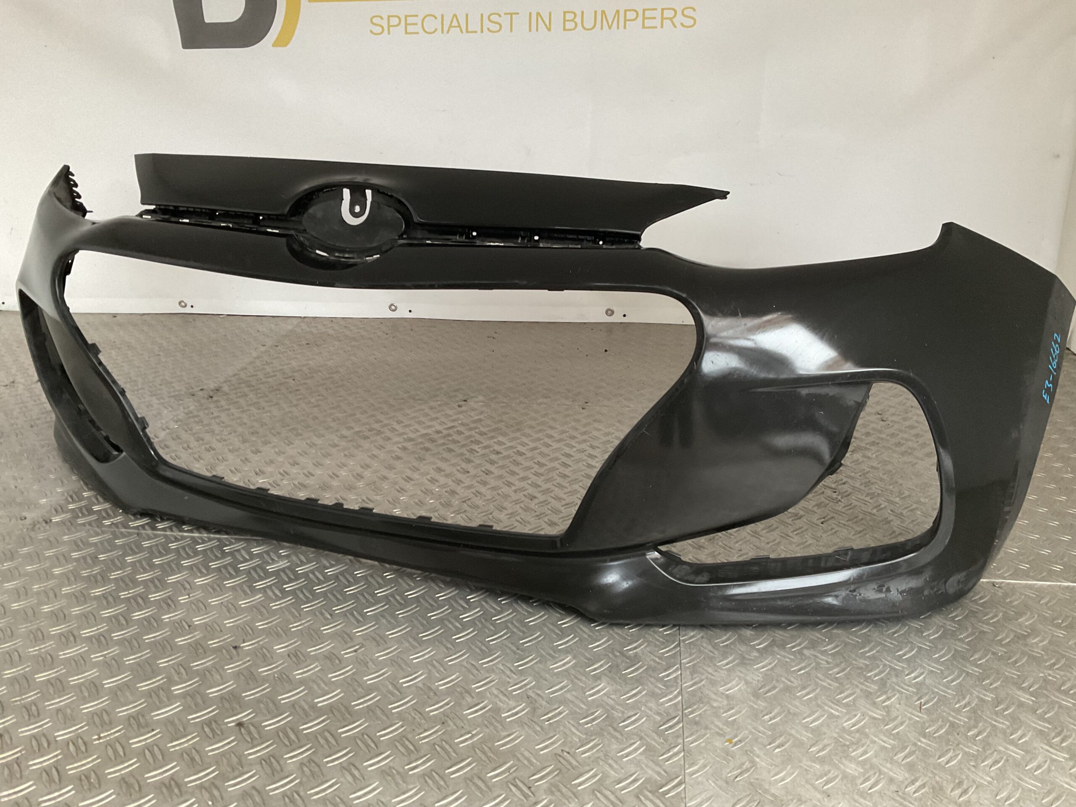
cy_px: 404
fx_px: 901
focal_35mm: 29
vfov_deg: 48.2
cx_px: 538
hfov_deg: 61.7
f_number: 1.8
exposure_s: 1/50
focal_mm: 3
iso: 125
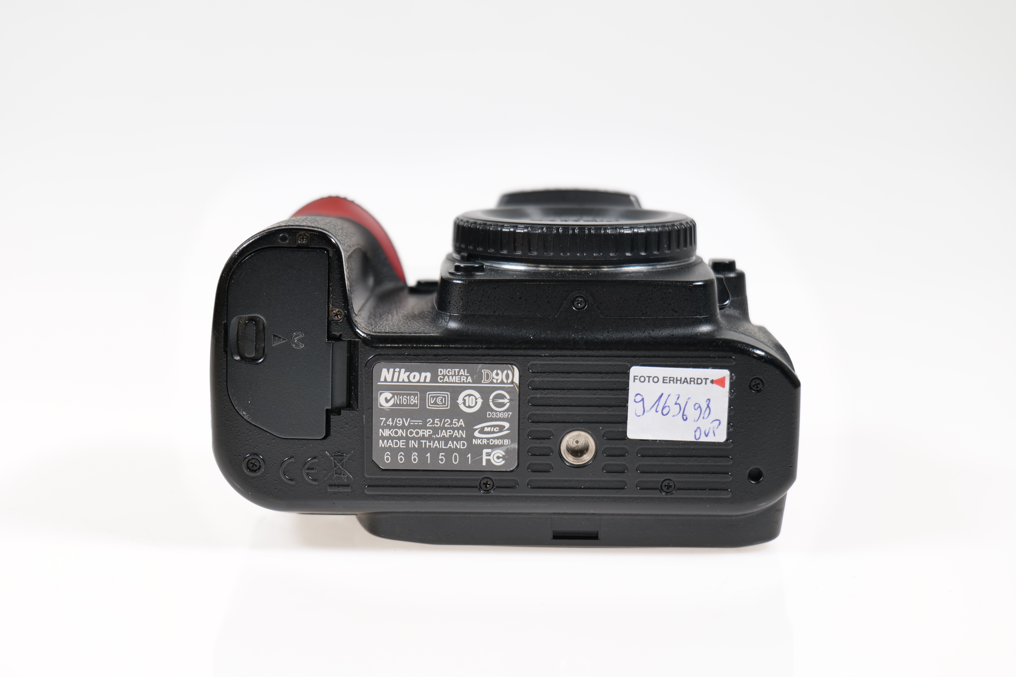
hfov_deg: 33.4
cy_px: 338
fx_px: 1693
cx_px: 508
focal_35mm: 60
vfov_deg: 22.6
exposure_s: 1/60
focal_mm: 60
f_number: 5.6
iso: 320
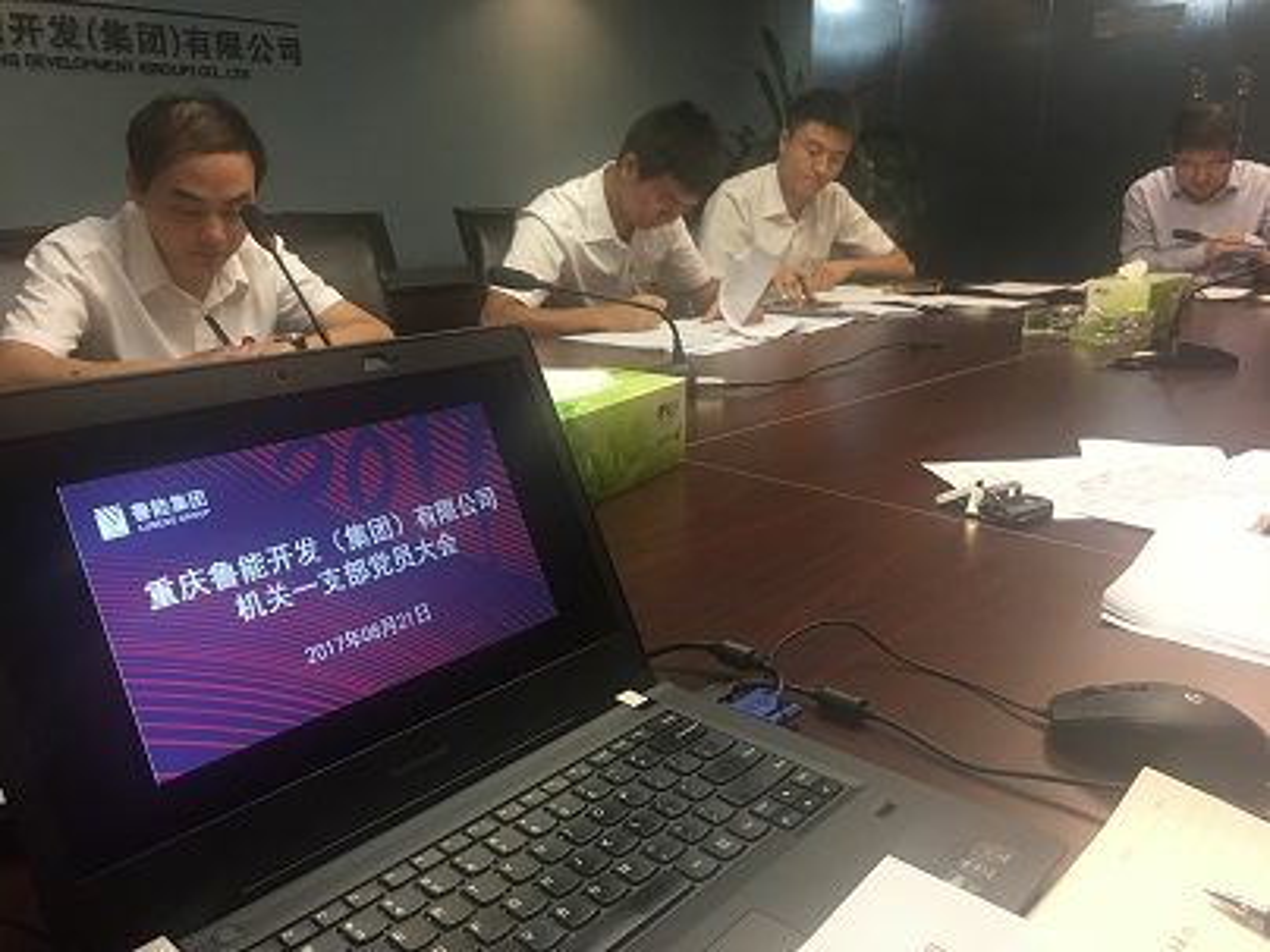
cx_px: 635
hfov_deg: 61.7
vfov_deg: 48.2
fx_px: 1064
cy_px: 476
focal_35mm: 29
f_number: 2.2
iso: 64
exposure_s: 1/17
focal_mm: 4.15
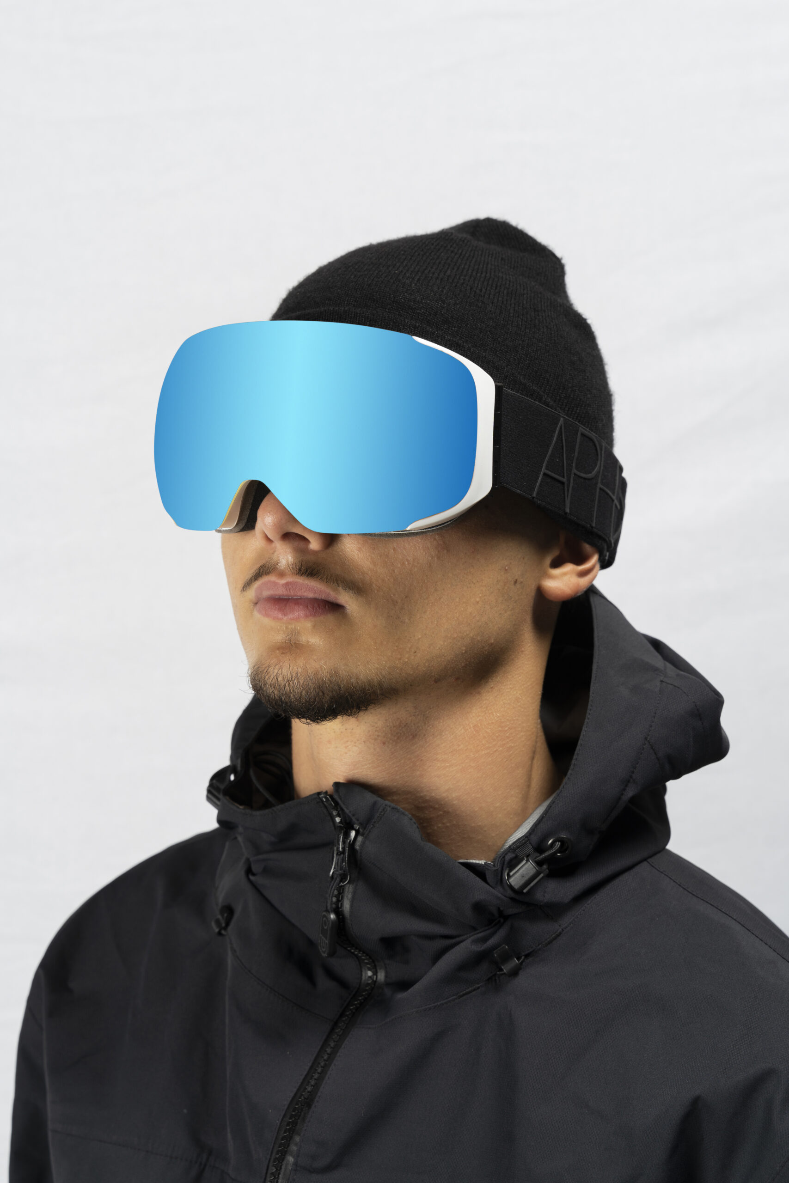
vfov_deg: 30.5
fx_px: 2169
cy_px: 592
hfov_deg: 20.6
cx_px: 394
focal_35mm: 66
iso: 100
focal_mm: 66
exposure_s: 1/125
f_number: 8
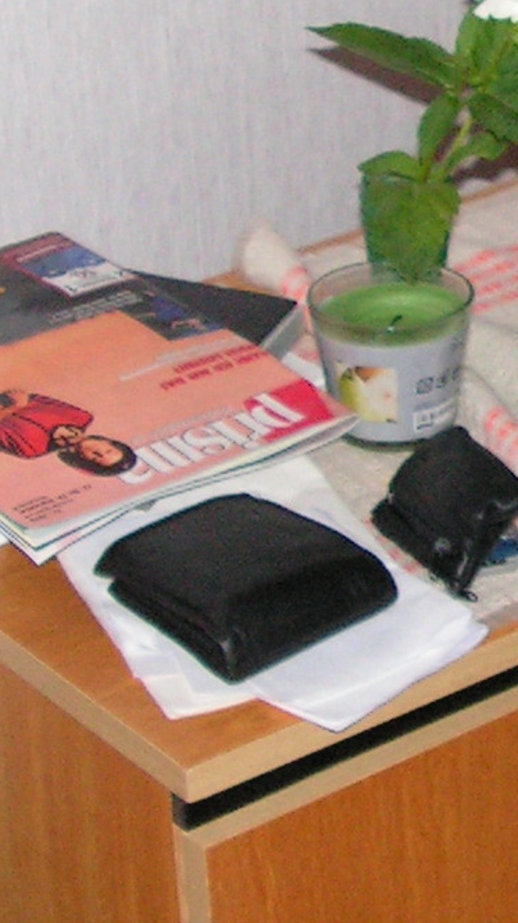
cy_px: 343
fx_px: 2958
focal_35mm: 121
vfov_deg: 17.7
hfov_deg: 9.8
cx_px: 685
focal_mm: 6
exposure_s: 1/40
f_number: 3.2
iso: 200
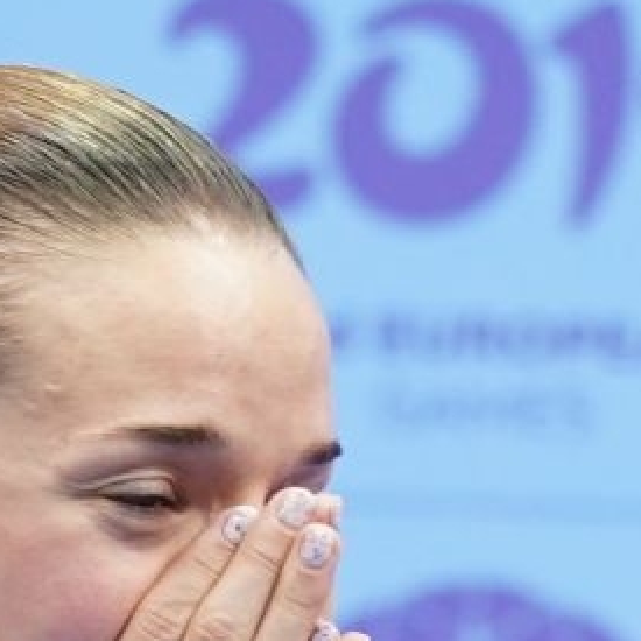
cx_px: 256
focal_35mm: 3337
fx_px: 69910
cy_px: 448
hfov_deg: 0.5
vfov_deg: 0.5
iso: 1000
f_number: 2.8
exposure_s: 1/500
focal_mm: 400
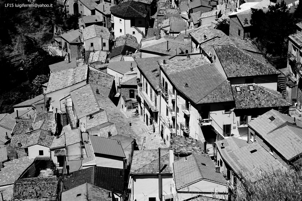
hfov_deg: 20.0
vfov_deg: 13.4
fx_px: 855
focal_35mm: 102
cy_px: 100
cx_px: 151
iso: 200
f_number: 16
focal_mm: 68
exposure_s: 1/250
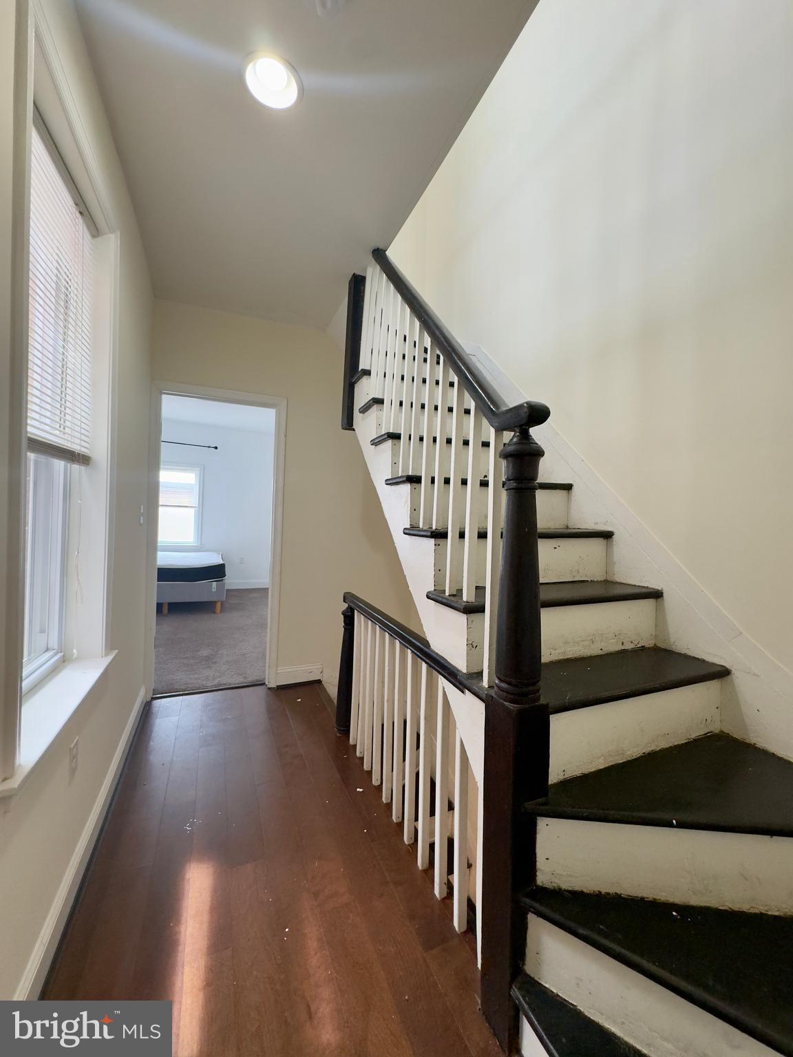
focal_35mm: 14
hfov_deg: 85.7
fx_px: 428
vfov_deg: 102.1
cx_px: 396
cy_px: 528
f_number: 2.2
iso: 250
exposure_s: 1/120
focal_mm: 2.22
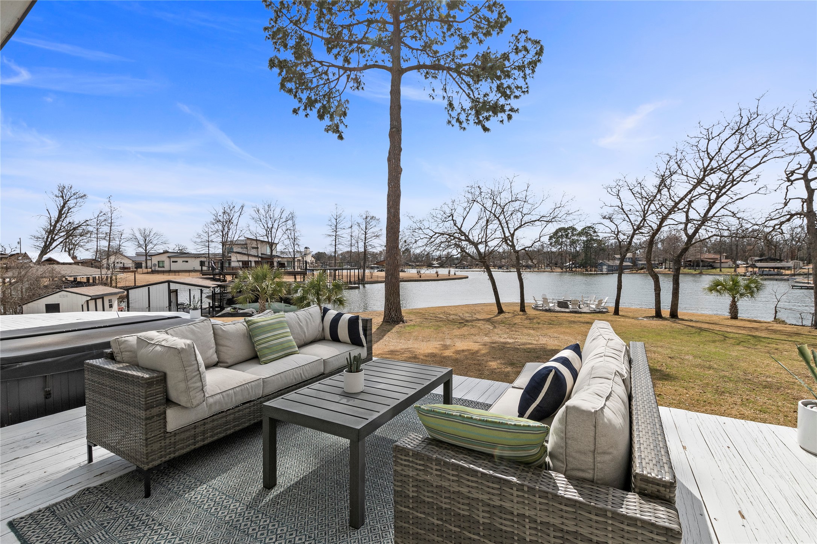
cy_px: 272
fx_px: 340
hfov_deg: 100.4
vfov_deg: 77.3
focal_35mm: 15
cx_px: 408
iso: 100
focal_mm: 10
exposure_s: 1/640
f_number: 10
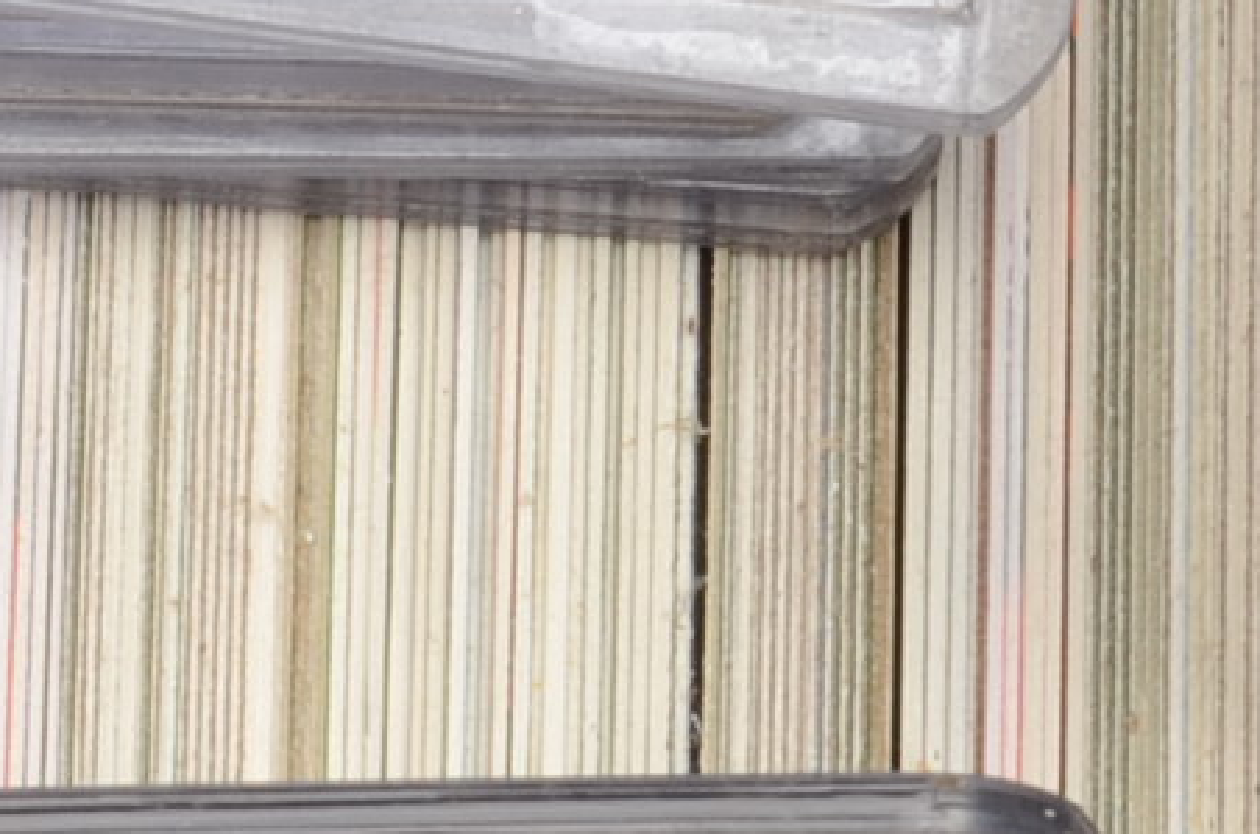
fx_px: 15702
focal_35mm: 450
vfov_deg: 3.0
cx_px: -716
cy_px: -1102
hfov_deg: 4.6
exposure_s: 1/160
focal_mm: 55
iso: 100
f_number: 22
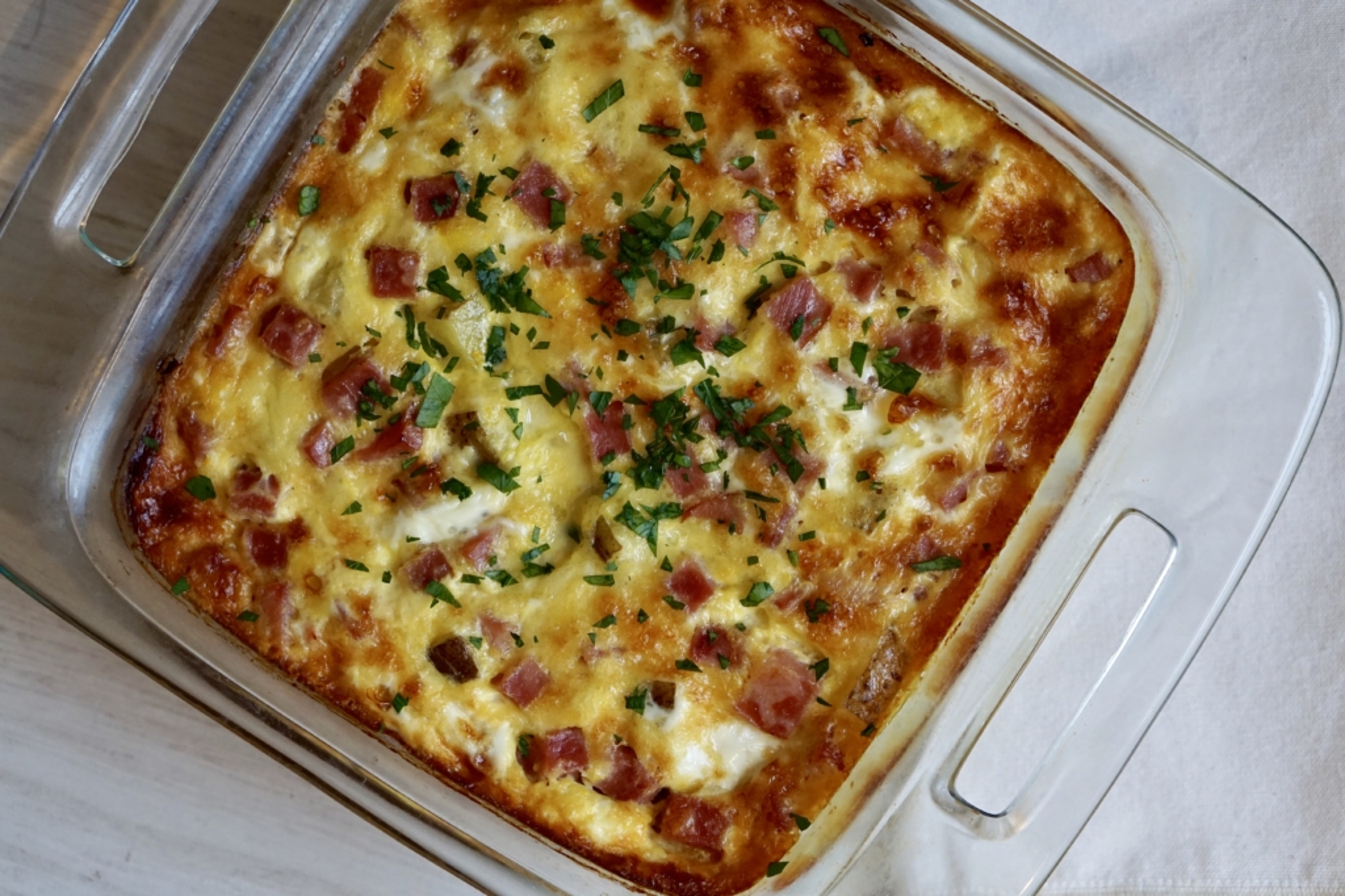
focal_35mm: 75
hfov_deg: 27.0
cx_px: 672
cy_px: 448
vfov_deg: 18.2
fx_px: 2801
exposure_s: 1/160
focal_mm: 50
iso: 800
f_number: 4
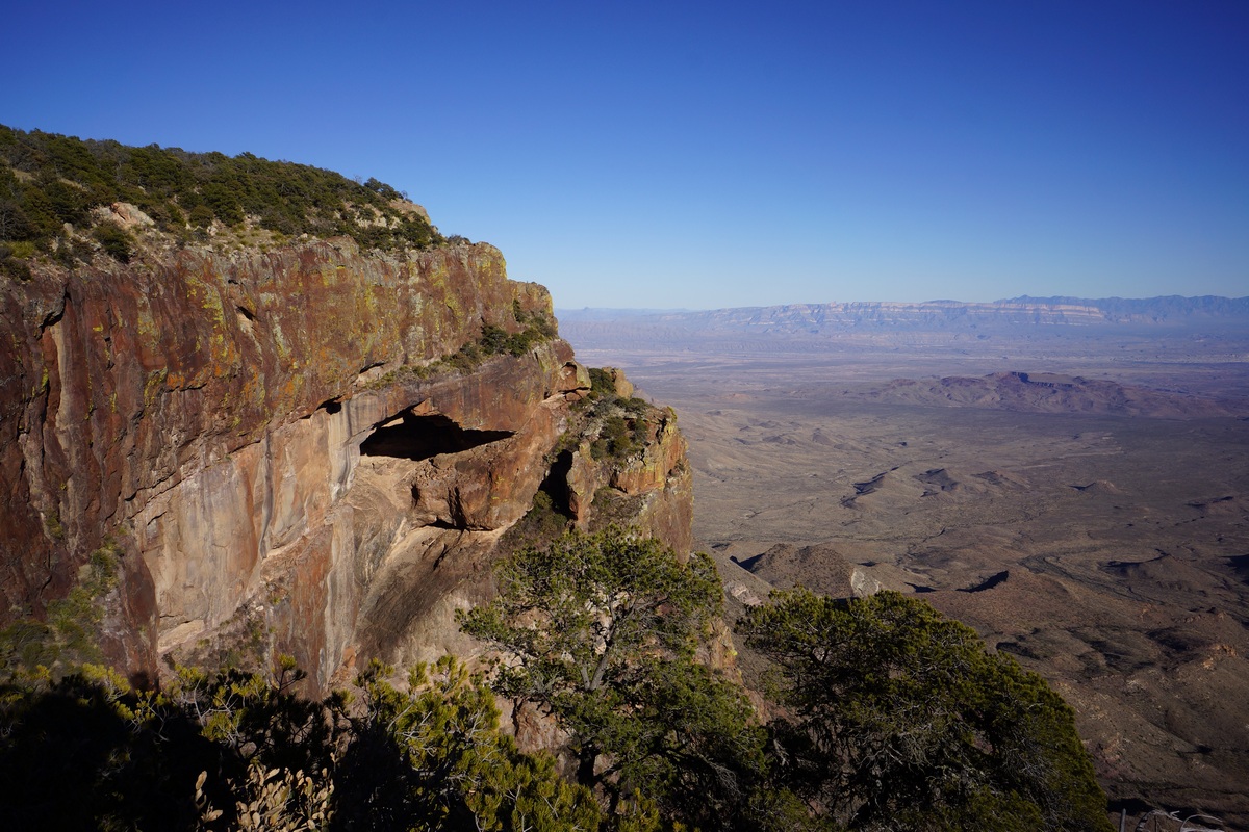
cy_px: 416
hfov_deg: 67.4
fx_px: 937
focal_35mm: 27
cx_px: 624
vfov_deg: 47.9
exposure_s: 1/200
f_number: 13
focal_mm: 18
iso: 100
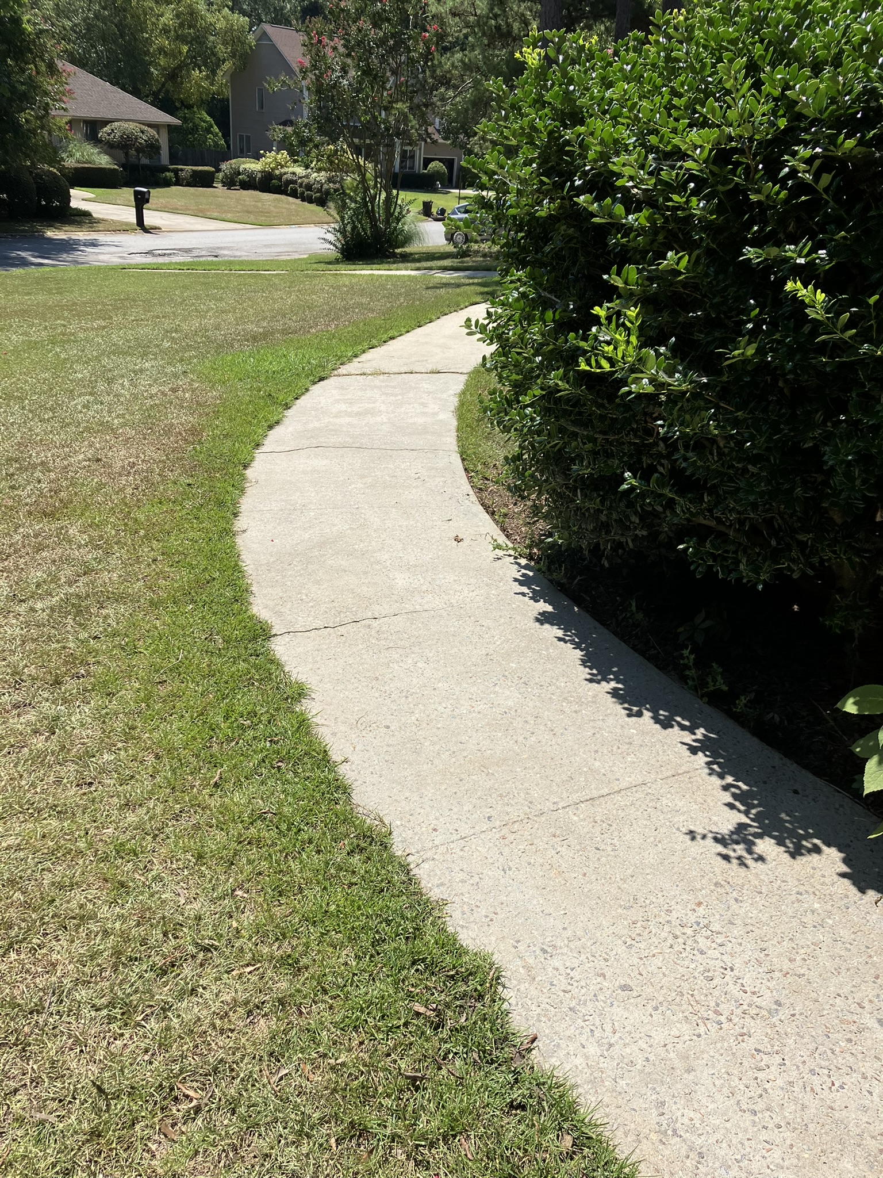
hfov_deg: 49.7
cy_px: 589
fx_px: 952
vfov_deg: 63.4
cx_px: 442
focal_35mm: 28
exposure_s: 1/2315
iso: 32
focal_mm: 3.99
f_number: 1.8
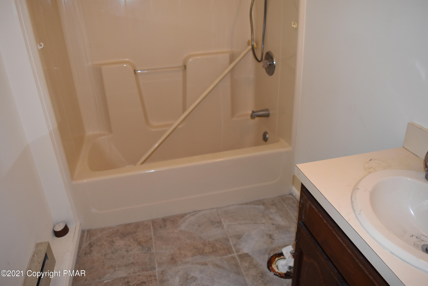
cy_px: 143
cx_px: 214
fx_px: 321
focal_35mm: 27
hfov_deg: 67.4
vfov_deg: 47.9
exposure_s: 1/60
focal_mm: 18
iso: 800
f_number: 4
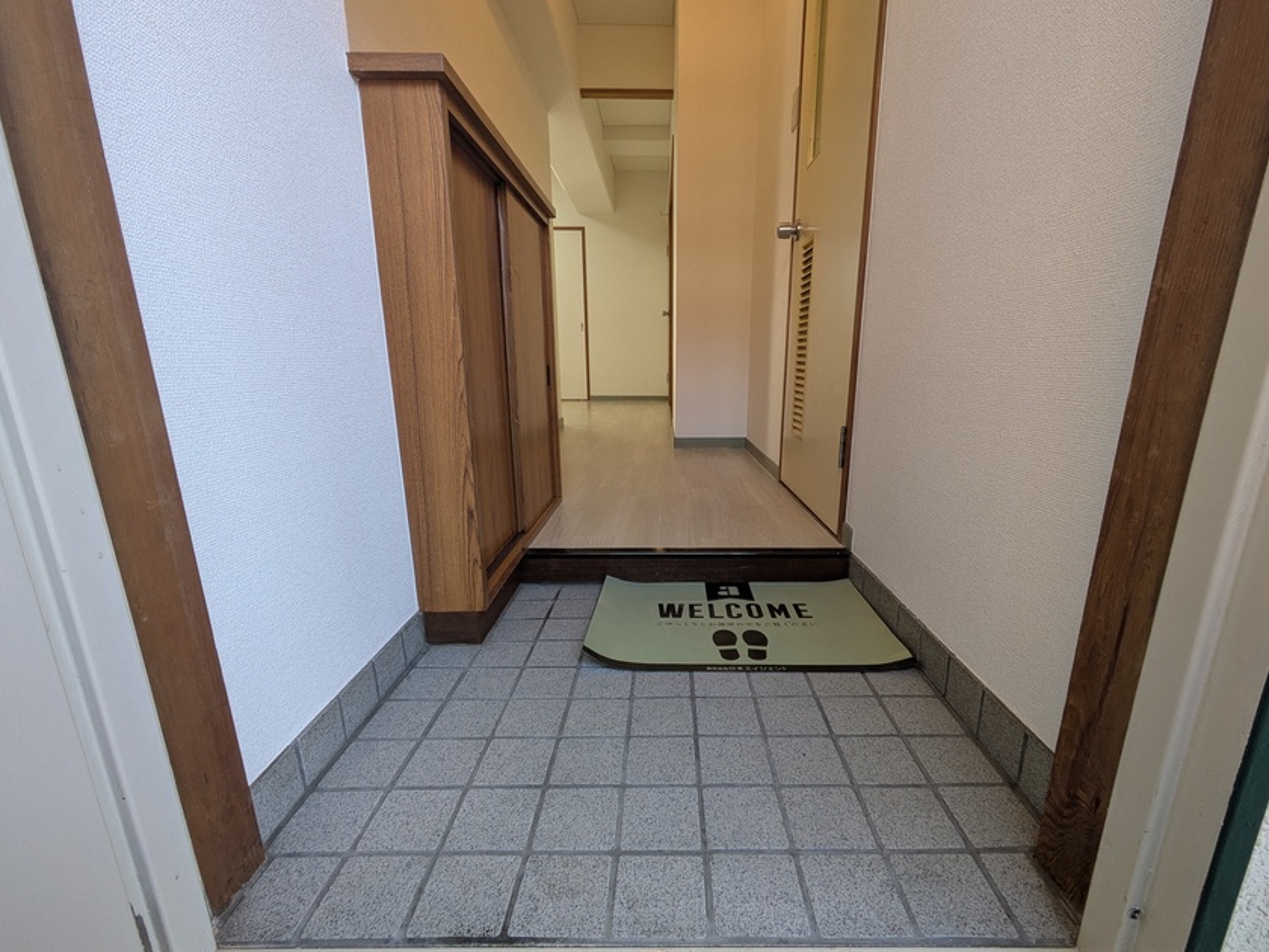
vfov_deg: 78.0
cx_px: 662
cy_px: 511
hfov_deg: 94.4
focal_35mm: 16
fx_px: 587
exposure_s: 1/40
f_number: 2.2
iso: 58
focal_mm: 1.83
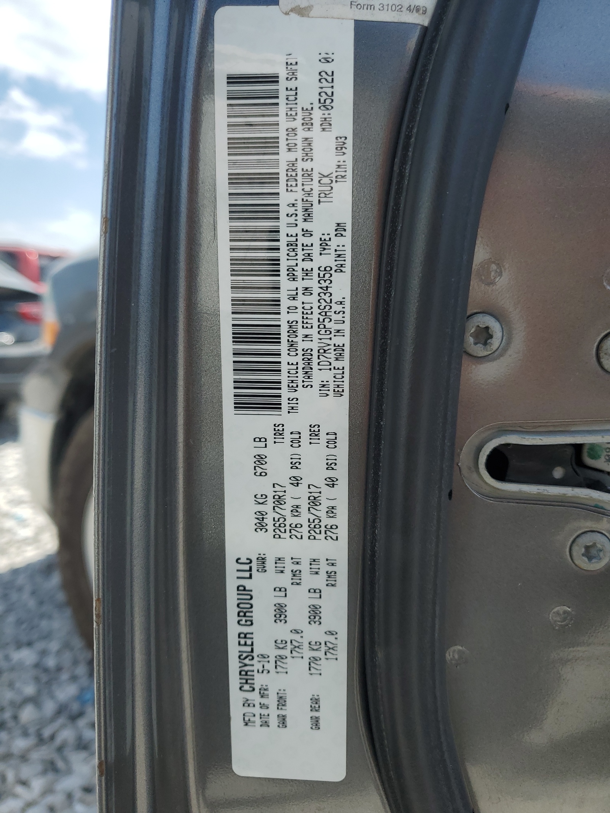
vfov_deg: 67.3
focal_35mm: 26
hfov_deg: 53.1
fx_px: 611
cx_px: 305
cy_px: 406
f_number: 1.5
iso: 50
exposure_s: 1/2500
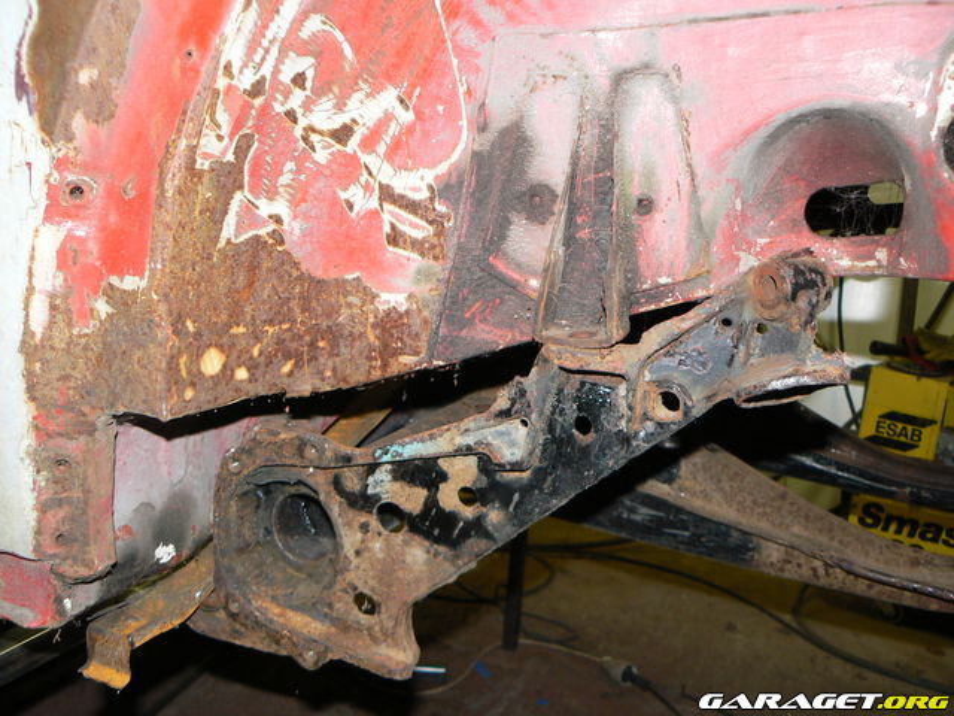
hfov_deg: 51.4
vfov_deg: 39.7
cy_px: 358
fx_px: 992
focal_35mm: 36
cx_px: 477
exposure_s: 1/30
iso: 100
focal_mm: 6
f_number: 2.8
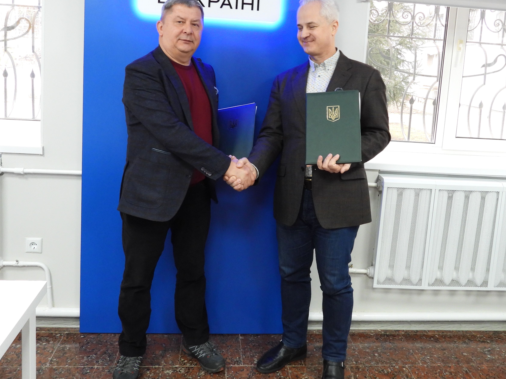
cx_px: 272
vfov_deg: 42.4
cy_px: 129
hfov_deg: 55.3
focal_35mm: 33
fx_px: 482
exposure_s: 1/30
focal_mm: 4.3
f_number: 2.8
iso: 320
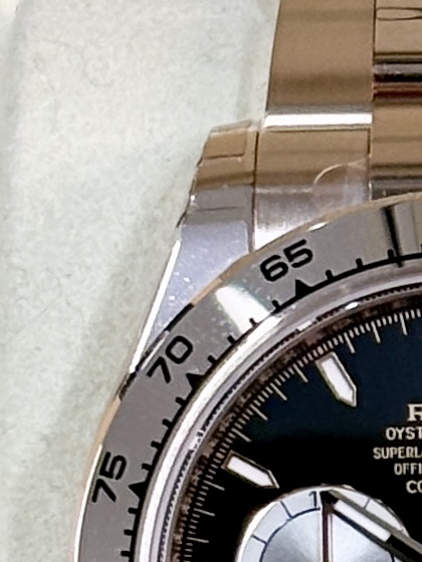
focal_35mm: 176
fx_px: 2861
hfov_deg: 8.4
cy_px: 635
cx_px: 475
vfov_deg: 11.1
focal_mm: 5.96
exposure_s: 1/120
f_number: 1.6
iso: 32
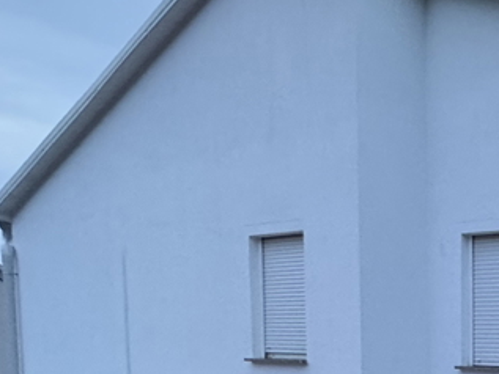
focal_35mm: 53
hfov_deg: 21.8
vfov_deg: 24.9
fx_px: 764
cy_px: 449
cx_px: 905
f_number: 2.2
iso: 200
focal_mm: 2.22
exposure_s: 1/99
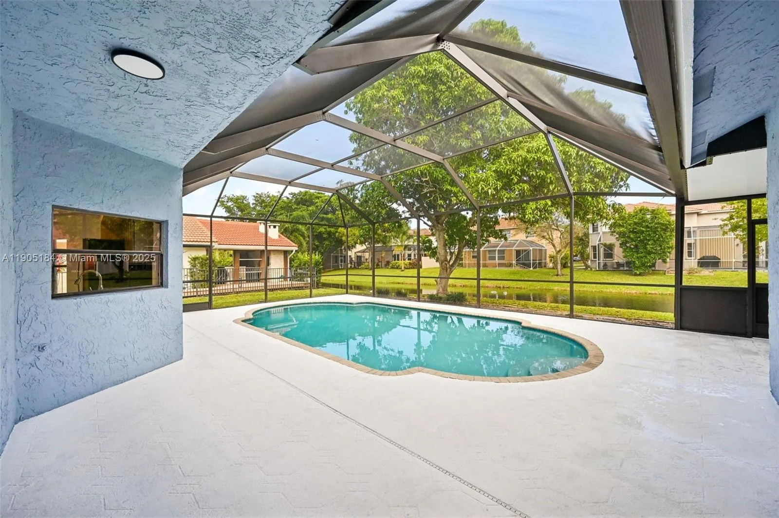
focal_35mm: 14
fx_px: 303
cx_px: 390
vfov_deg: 81.1
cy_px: 259
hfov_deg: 104.3
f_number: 8
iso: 800
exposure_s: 1/400
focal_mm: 14
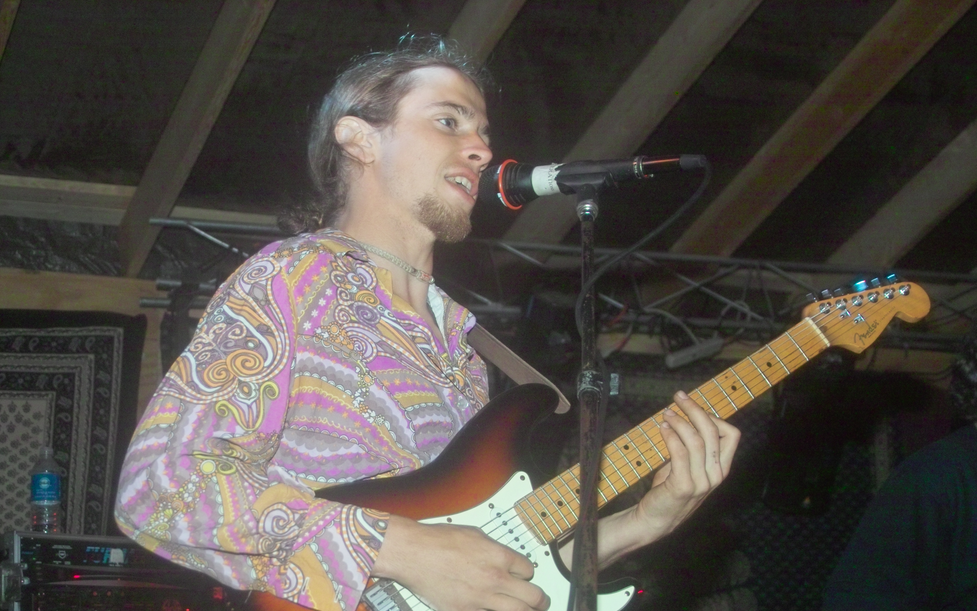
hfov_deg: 28.6
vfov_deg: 18.1
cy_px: 327
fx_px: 1917
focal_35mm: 72
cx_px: 491
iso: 400
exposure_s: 1/30
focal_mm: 41
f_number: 5.6
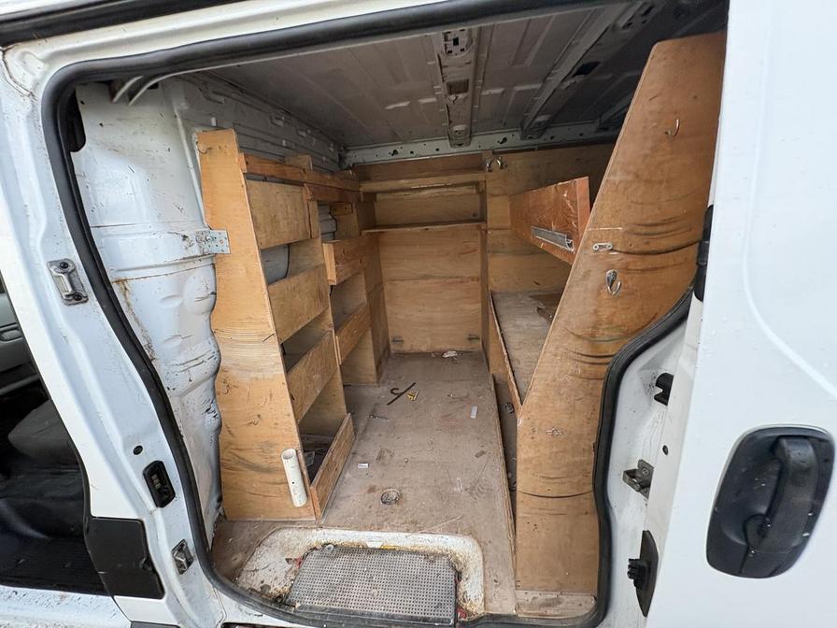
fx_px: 339
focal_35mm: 14
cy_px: 314
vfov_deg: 85.7
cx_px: 418
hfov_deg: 102.1
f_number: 2.2
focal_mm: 2.22
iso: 125
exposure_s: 1/118
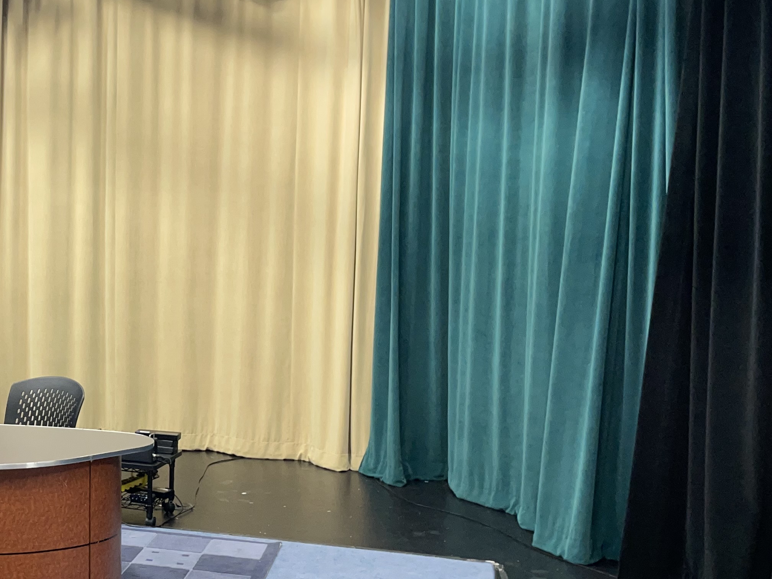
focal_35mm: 52
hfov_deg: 34.0
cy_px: 356
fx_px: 1160
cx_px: 25
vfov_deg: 27.9
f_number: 1.6
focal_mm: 4.2
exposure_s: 1/15
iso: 80
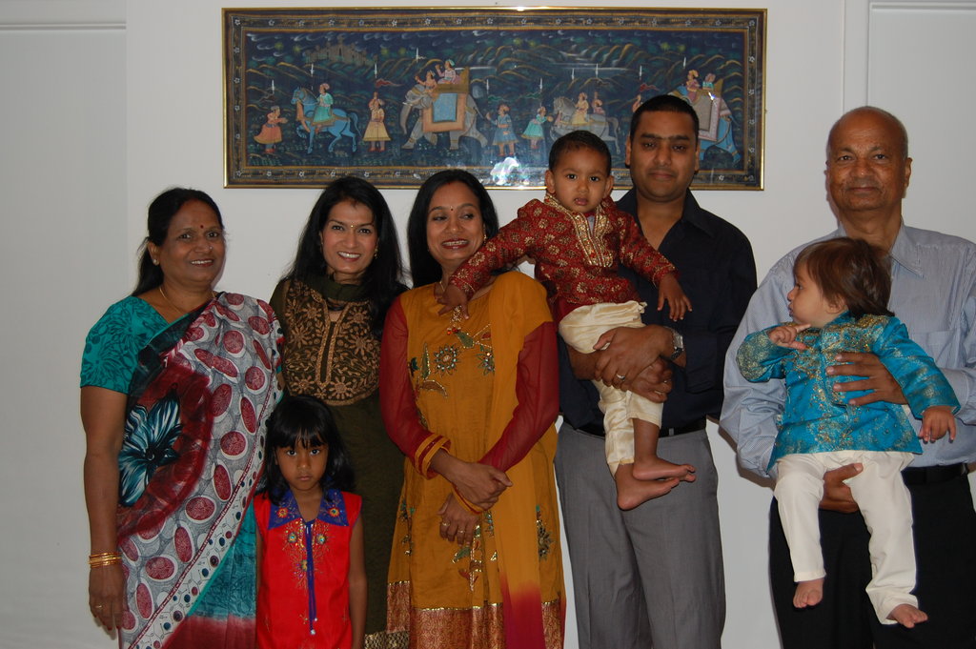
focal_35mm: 42
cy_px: 324
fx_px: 1138
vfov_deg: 31.8
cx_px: 488
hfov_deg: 46.4
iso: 400
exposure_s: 1/60
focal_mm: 28
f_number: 4.2
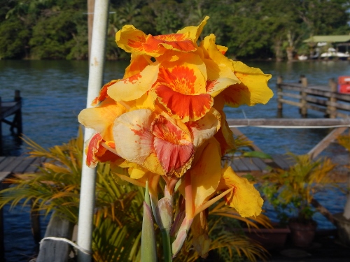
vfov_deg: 22.6
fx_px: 657
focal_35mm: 65
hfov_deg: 29.8
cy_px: 131
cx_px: 175
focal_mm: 11.7
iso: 125
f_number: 4.2
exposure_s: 1/1250
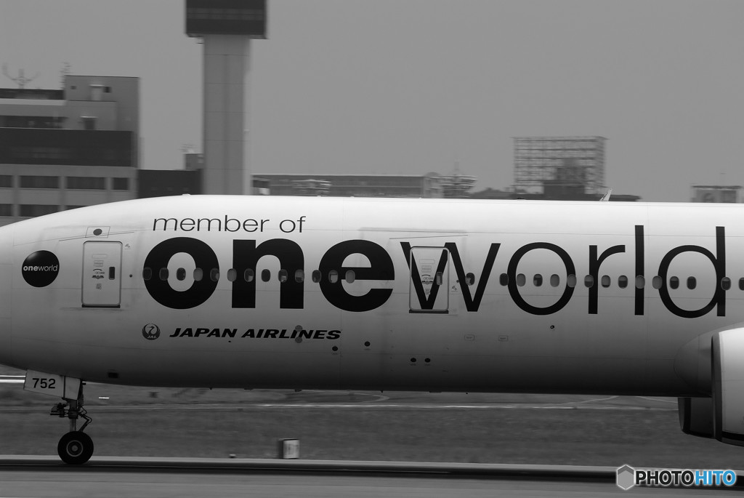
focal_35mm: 278
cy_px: 249
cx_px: 372
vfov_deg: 5.0
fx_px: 5751
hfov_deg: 7.4
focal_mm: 185
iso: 100
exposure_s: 1/450
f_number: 5.6
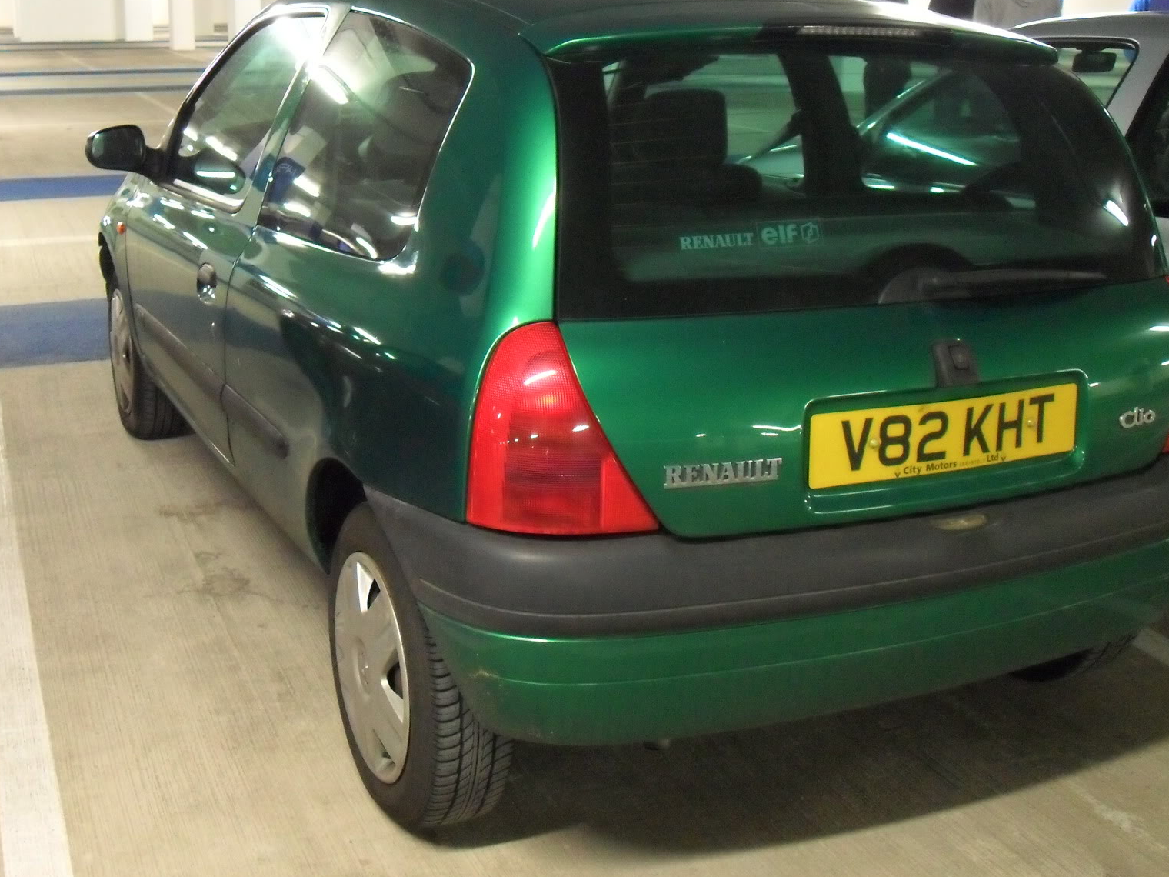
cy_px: 428
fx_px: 1418
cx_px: 584
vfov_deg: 34.3
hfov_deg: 44.8
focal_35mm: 42
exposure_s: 1/15
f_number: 2.8
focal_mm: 6.2
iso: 400
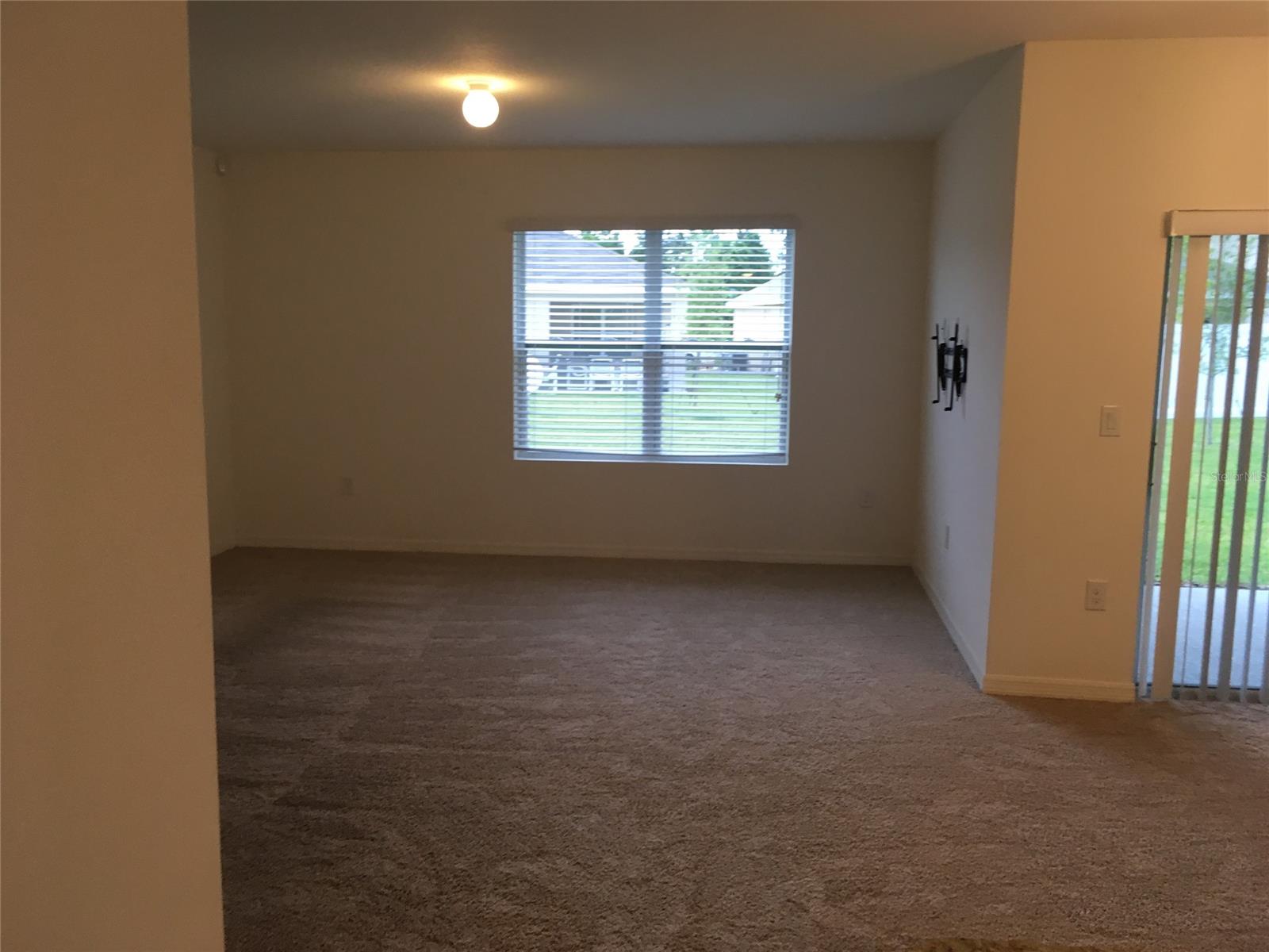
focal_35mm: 29
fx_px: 1063
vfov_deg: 48.2
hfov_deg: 61.7
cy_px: 476
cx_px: 634
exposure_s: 1/30
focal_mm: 4.15
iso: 40
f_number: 2.2
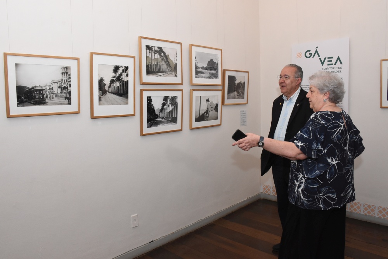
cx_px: 194
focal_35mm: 27
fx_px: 291
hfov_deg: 67.4
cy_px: 130
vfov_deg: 48.0
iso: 1600
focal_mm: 18
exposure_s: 1/60
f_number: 13
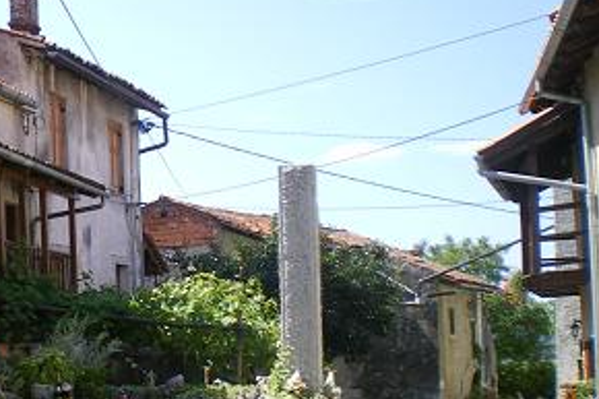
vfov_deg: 18.7
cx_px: 56
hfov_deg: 27.1
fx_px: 1197
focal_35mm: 72
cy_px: 314
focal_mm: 6.3
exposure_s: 1/160
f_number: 4.6
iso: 64
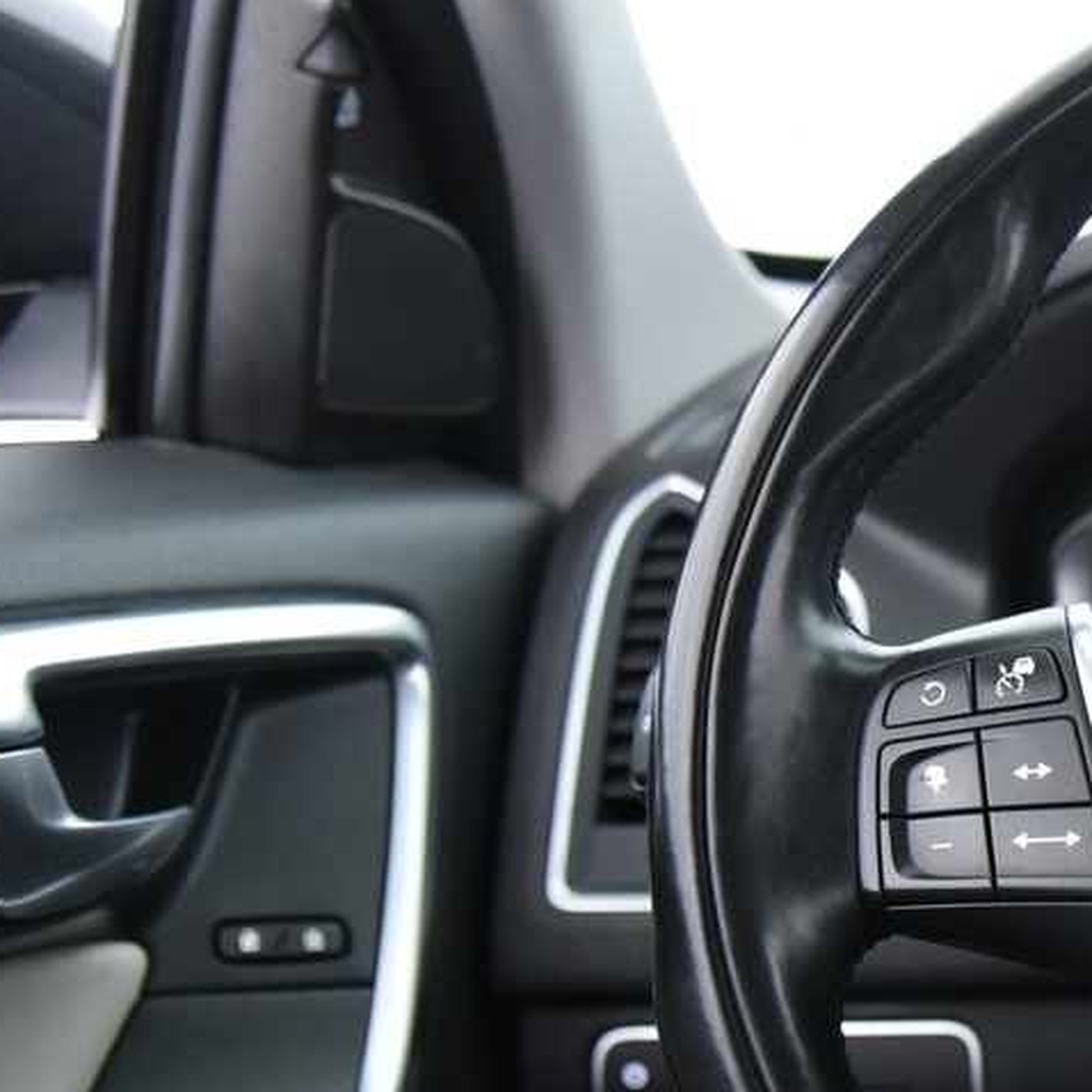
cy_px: 754
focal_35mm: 69
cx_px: 1560
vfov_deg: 24.8
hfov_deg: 21.6
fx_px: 2463
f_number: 4
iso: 4000
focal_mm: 24
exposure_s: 1/20
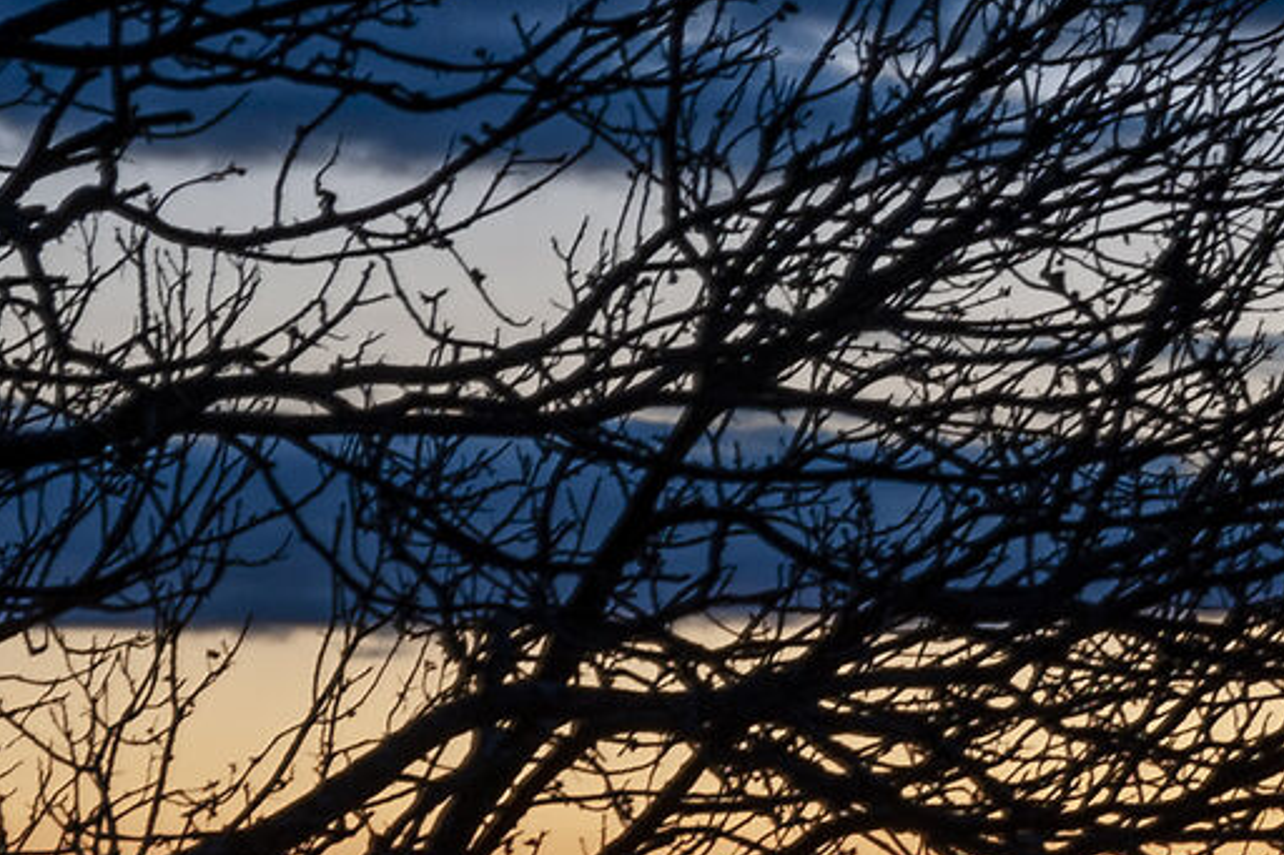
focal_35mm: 328
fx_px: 11694
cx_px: 2382
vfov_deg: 4.2
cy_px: -99
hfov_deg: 6.1
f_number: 10
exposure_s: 1.3
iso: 100
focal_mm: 70
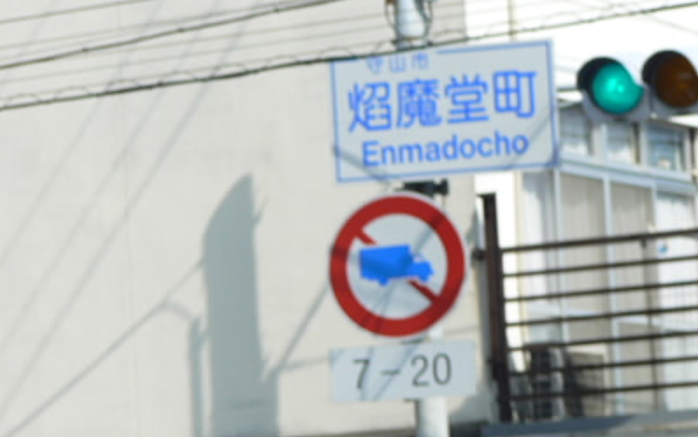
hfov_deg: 9.3
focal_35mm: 226
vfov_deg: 5.8
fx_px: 4300
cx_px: 349
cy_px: 244
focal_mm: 35.4
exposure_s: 1/400
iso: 80
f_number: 6.3
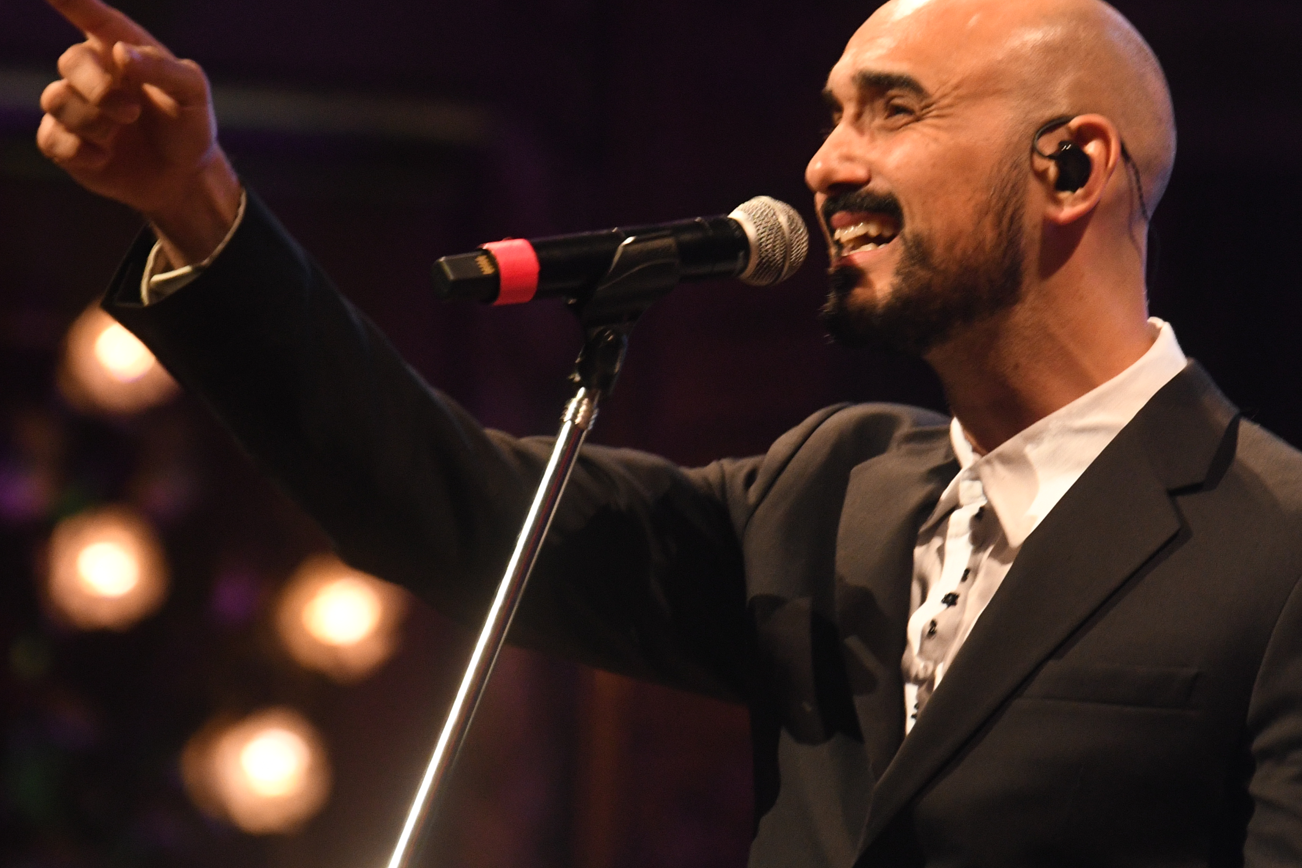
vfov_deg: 2.5
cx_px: 883
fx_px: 20070
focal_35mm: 555
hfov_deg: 3.7
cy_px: 189
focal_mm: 220
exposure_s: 1/160
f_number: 4
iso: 2000
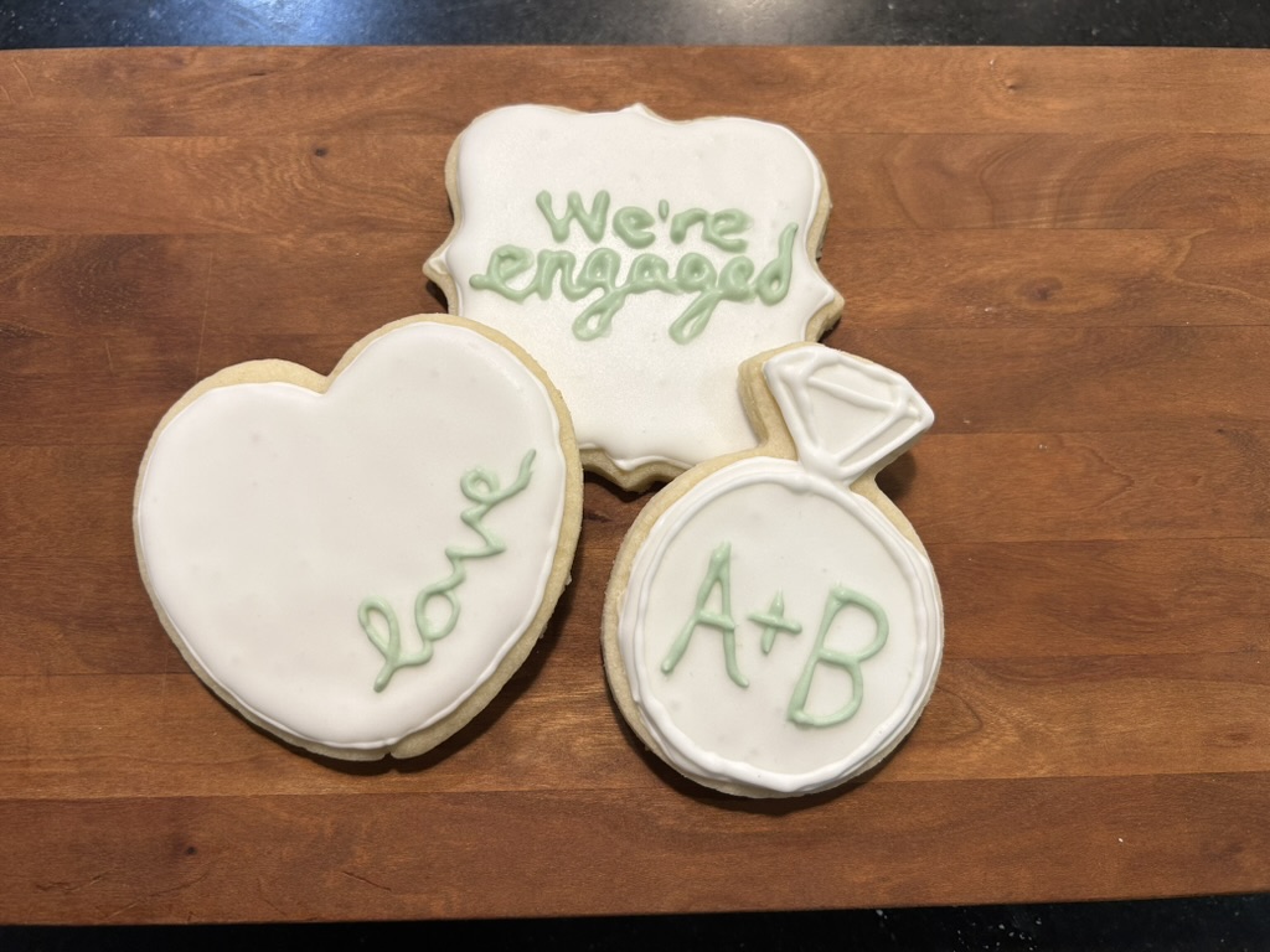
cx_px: 635
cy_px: 476
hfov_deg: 67.3
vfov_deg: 53.1
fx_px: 954
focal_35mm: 26
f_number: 1.5
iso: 80
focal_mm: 5.7
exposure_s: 1/120
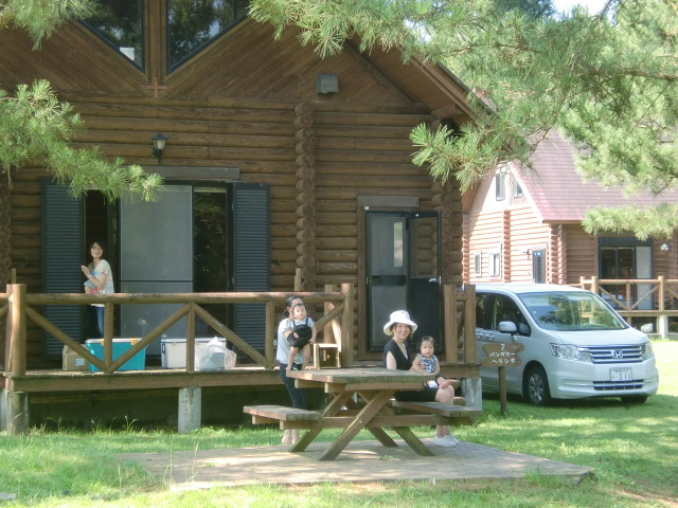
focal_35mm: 81
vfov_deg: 18.2
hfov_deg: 24.1
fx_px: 1586
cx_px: 339
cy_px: 254
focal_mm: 14.49
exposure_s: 1/80
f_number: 5
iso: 100
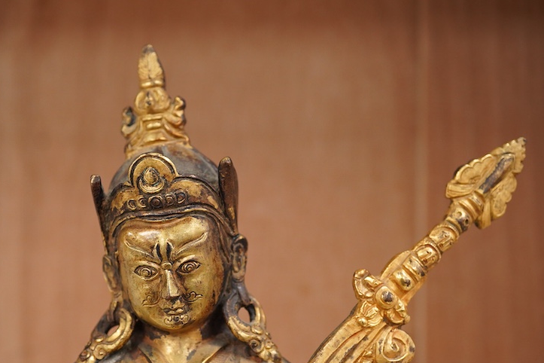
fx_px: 846
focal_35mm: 56
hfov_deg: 35.5
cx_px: 209
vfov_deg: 24.2
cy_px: 213
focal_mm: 30
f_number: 7.1
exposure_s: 1/125
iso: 1250
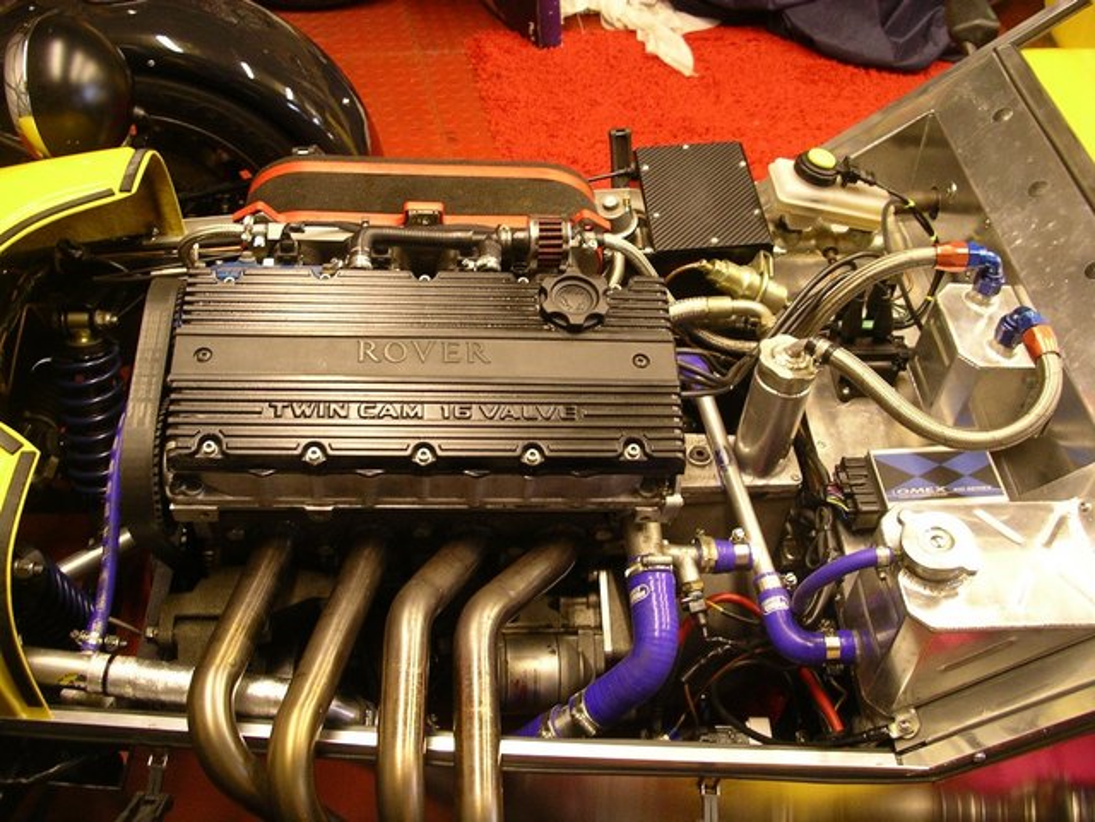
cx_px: 548
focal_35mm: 37
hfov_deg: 50.1
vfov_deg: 38.7
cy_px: 411
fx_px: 1170
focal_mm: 7.8
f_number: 2.8
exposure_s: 1/15
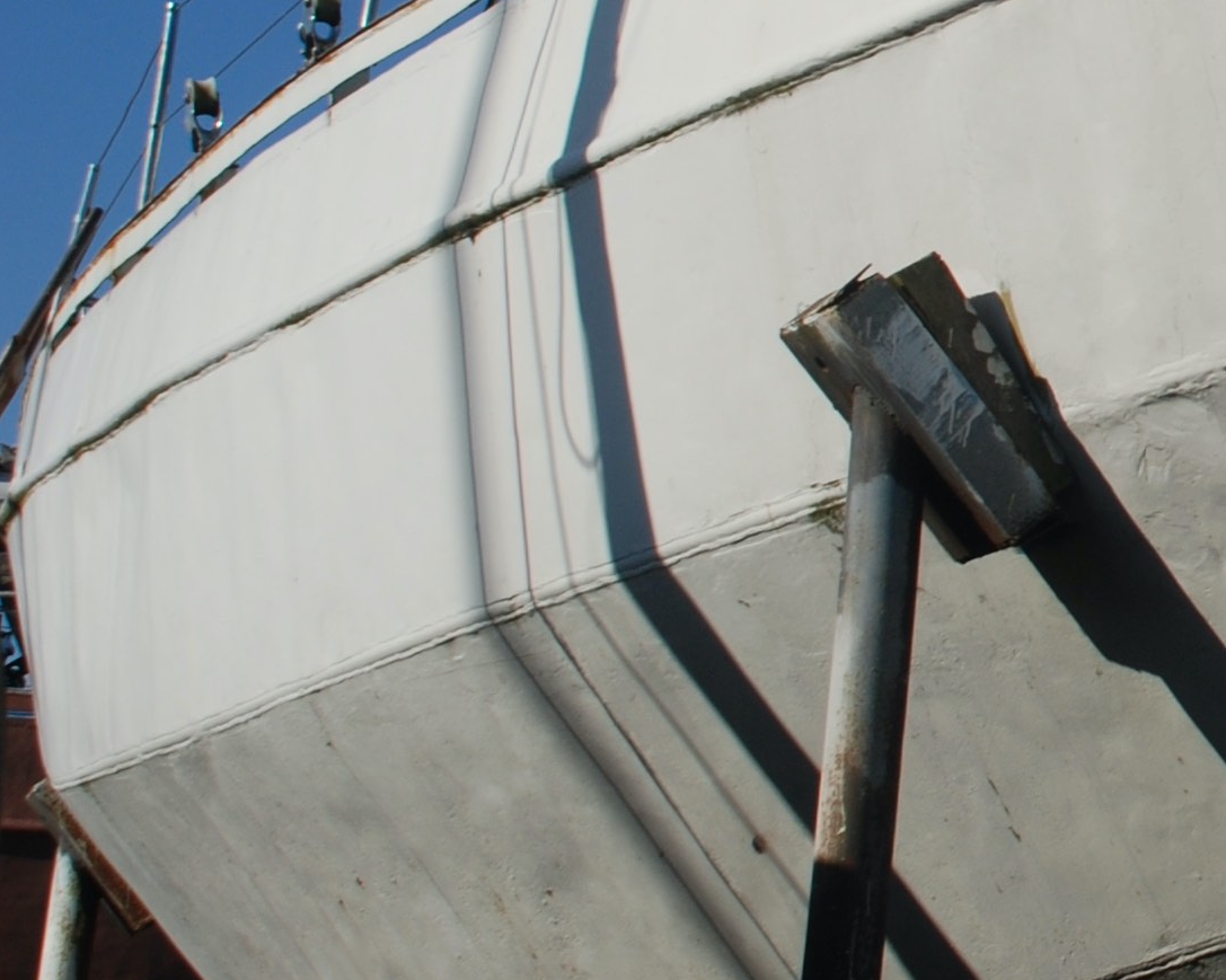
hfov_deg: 11.6
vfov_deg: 9.9
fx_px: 5647
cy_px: 27
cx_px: 2141
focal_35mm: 156
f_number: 8
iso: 100
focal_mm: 31
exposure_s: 1/250
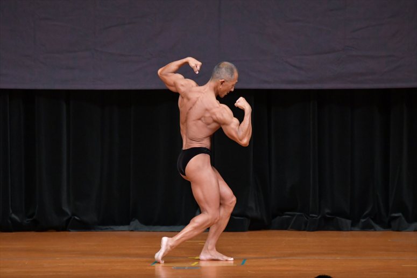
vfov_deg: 4.6
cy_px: 139
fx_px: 3473
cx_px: 208
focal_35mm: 300
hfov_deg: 6.9
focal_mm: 200
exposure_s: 1/400
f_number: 5.6
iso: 5000
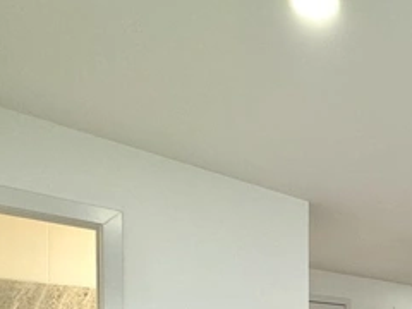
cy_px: 359
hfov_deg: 47.0
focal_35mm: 35
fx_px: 417
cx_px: 376
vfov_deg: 33.9
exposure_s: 1/120
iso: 250
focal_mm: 2.22
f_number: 2.2
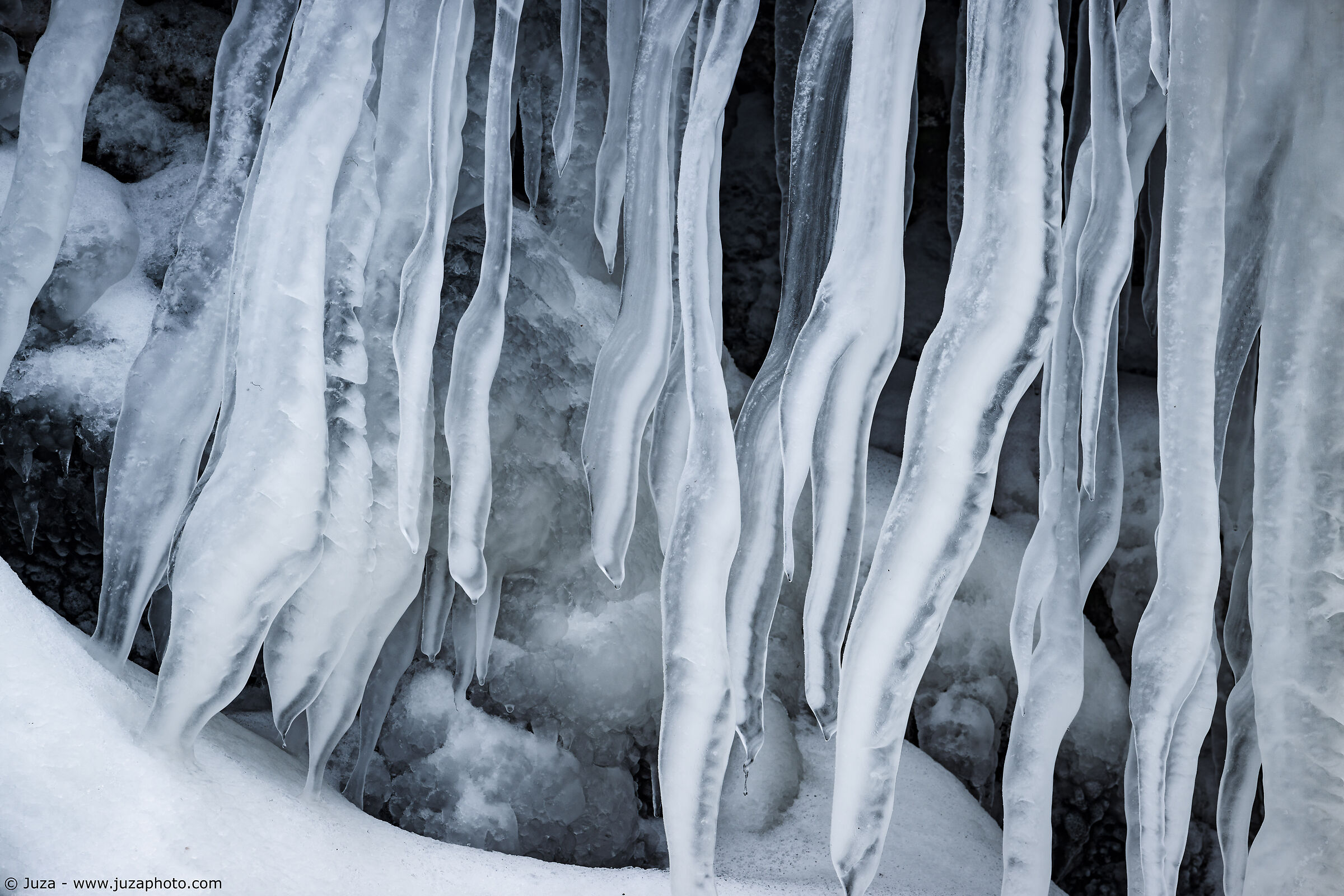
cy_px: 448
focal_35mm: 400
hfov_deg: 5.2
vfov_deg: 3.4
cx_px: 672
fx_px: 14932
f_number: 11
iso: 100
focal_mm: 400
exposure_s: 1/3
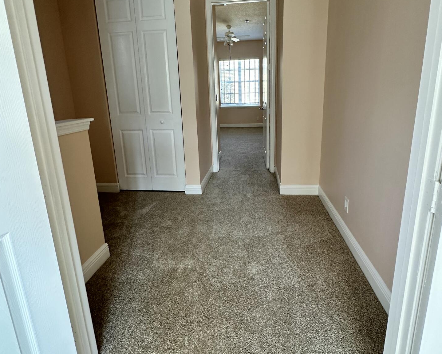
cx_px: 227
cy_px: 146
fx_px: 249
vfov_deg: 70.3
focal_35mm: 19
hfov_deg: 83.3
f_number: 2.2
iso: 160
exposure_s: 1/99
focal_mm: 2.22
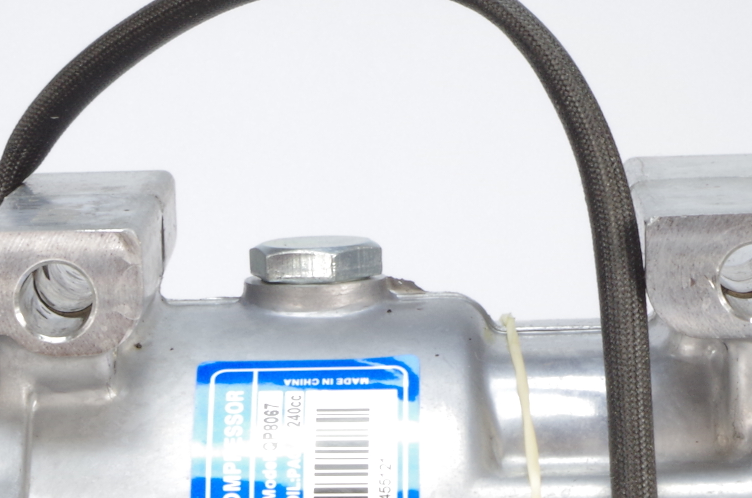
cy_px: 691
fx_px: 4440
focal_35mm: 213
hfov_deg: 9.7
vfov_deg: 6.4
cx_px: 424
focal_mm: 42.5
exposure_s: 1/1.79
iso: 200
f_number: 20
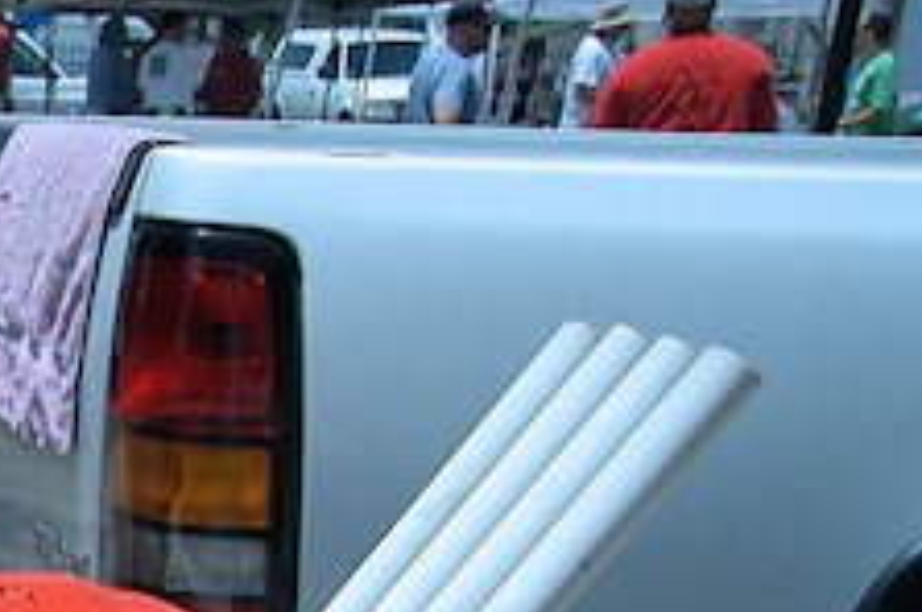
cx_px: -595
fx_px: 4399
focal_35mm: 172
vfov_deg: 7.8
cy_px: 959
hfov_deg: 11.3
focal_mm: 32
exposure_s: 1/320
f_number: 9.5
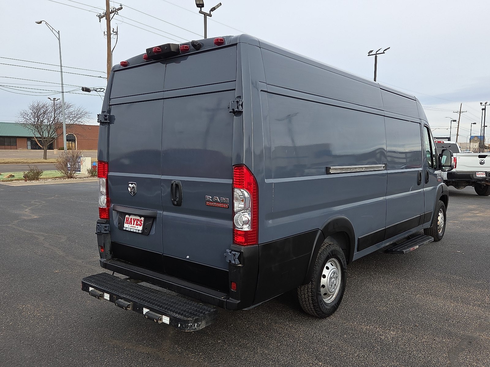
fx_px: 382
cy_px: 184
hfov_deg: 65.3
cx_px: 245
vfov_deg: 51.4
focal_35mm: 27
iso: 76
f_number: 1.8
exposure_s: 1/1250
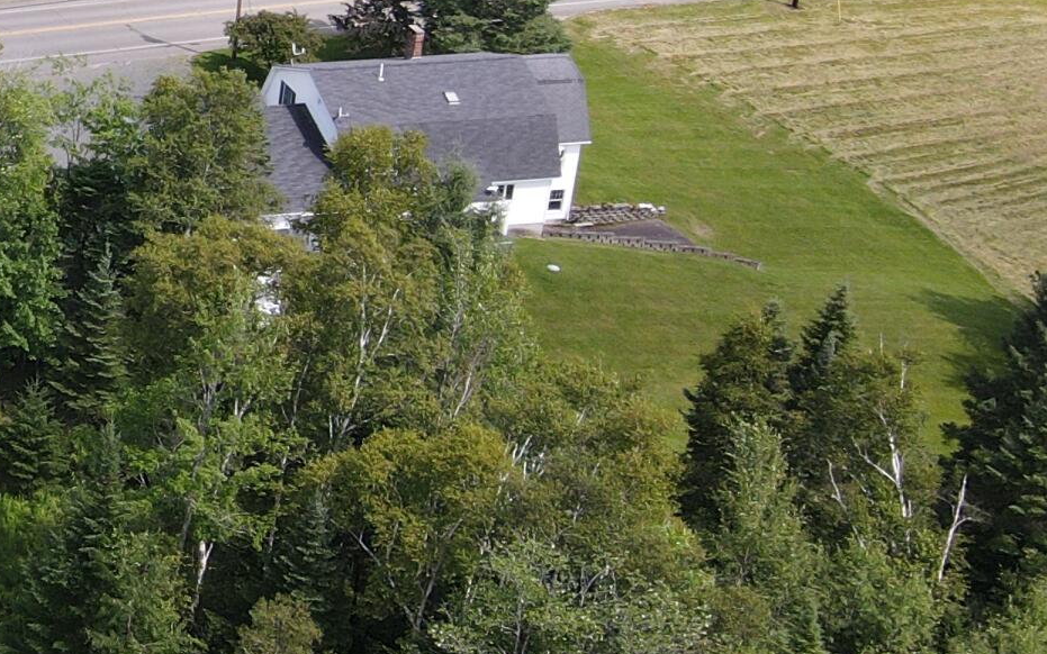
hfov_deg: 21.4
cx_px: -504
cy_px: -80
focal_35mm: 82
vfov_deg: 15.5
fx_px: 2340
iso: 110
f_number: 2.8
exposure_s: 1/350
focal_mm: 4.5
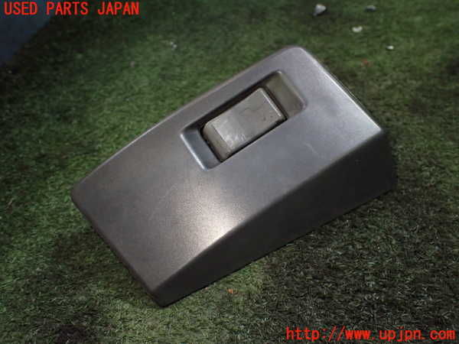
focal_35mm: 30
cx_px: 230
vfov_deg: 46.8
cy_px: 172
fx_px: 398
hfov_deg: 60.0
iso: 500
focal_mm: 5.4
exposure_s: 1/125
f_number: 2.3
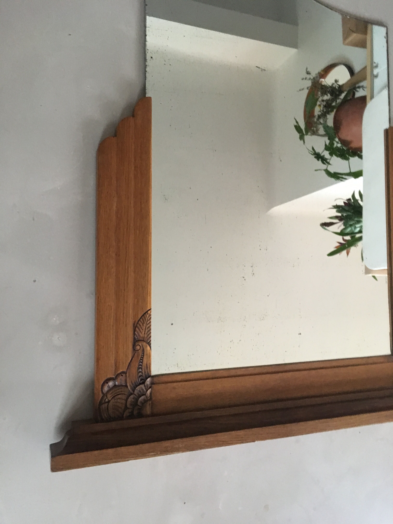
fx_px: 439
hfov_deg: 48.2
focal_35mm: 29
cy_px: 262
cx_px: 196
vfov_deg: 61.7
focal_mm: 4.15
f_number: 2.2
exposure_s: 1/17
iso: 250
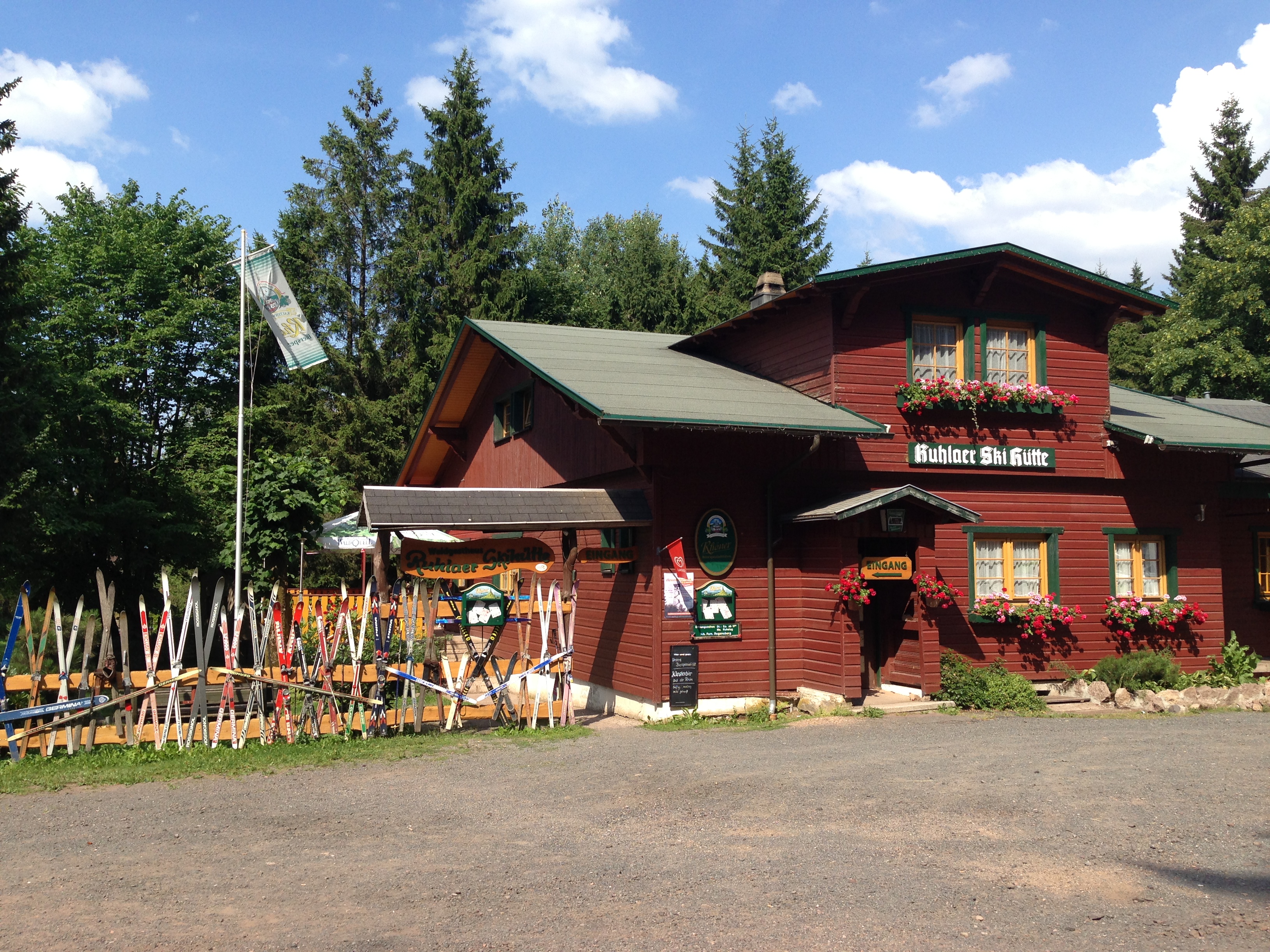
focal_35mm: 33
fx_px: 1211
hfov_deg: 55.4
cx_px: 635
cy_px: 476
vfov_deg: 42.9
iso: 50
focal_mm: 4.13
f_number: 2.4
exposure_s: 1/935
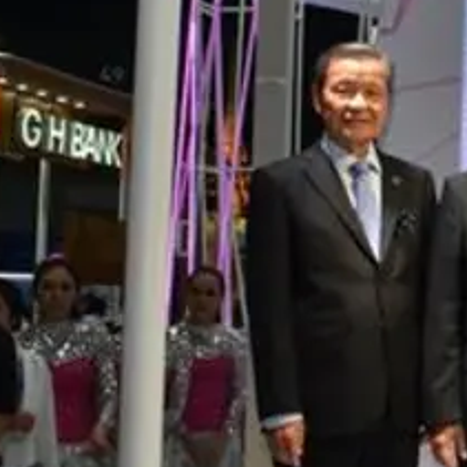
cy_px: 204
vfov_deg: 18.5
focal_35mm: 94
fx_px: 1435
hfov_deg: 15.7
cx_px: 848
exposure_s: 1/250
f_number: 8
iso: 800
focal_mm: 20
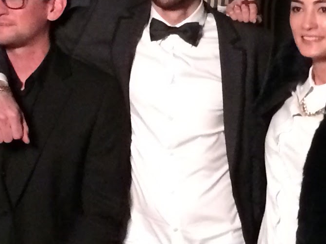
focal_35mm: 141
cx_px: 218
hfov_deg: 14.0
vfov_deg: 10.5
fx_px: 1328
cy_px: 157
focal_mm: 4.15
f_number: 2.2
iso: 500
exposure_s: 1/15
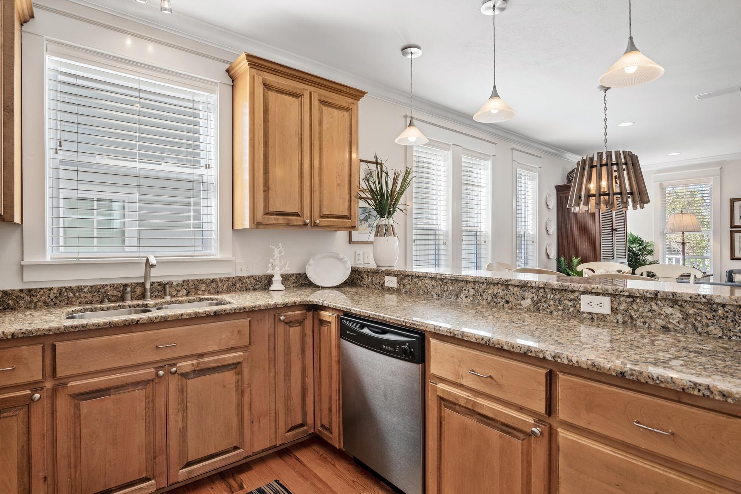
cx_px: 370
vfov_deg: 70.5
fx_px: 350
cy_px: 247
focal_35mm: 17
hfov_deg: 93.3
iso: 100
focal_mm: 17
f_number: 8
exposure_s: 1/10
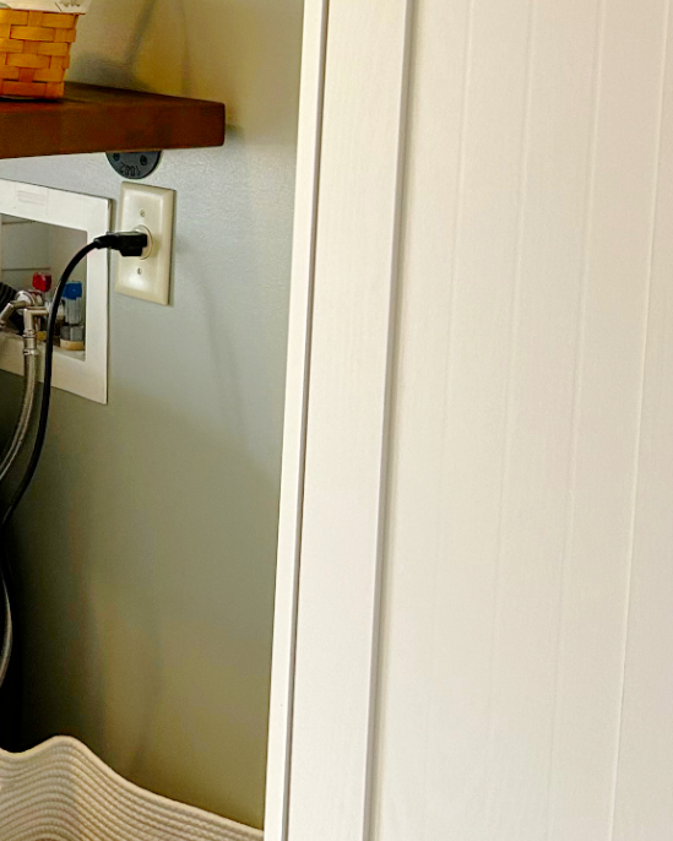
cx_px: -407
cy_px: 65
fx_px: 1767
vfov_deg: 25.8
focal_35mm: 71
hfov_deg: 18.5
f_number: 1.5
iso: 100
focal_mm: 5.7
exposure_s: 1/60
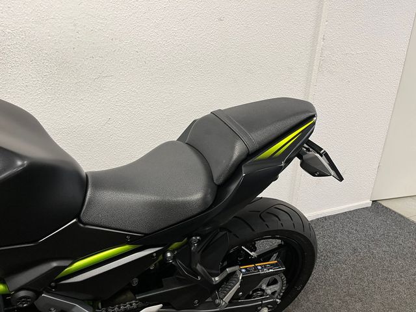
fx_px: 312
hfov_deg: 67.3
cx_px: 208
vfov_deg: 53.1
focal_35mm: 26
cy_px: 156
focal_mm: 5.1
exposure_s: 1/50
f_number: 1.6
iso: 80
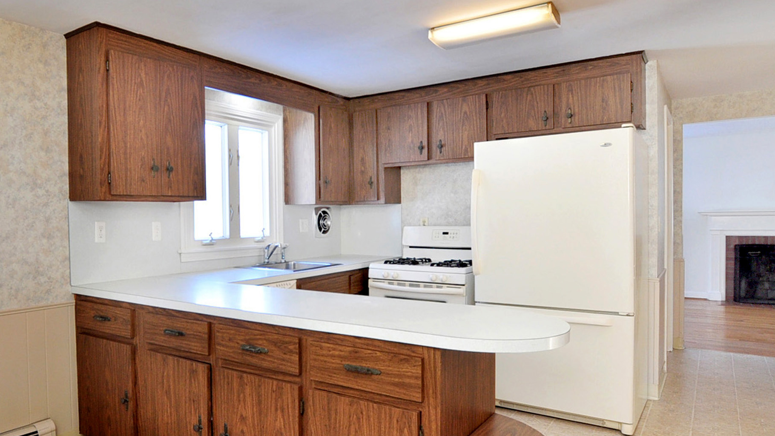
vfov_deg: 46.0
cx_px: 274
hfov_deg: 72.4
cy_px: 227
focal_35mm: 25
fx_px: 514
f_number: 4.5
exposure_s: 1/100
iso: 400
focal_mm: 10
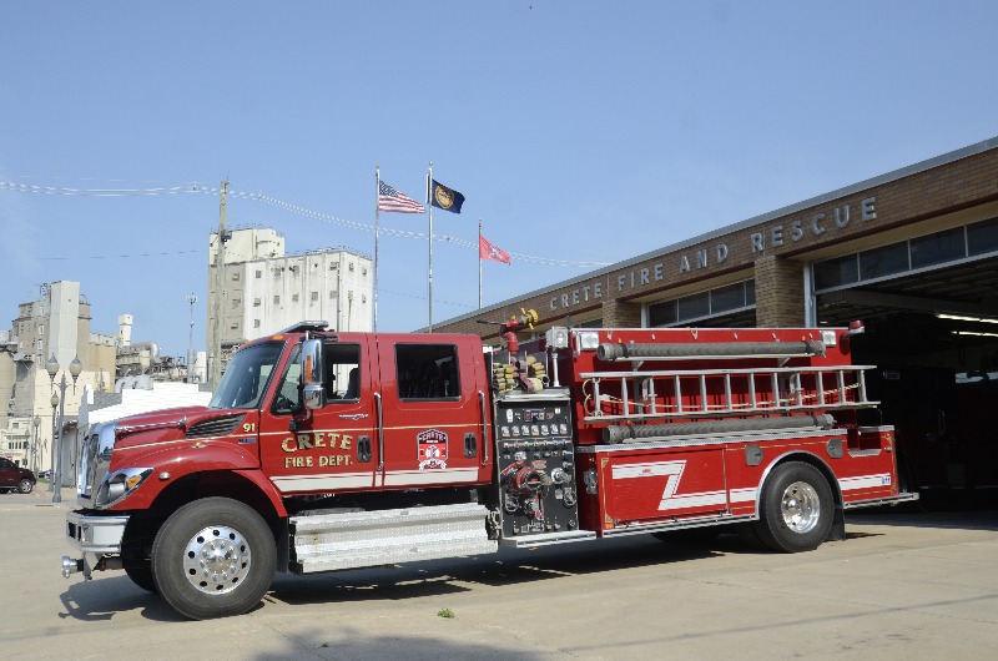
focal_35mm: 36
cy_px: 330
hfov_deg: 53.2
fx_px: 996
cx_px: 499
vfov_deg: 36.7
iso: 400
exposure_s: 1/2000
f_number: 5.6
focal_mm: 24
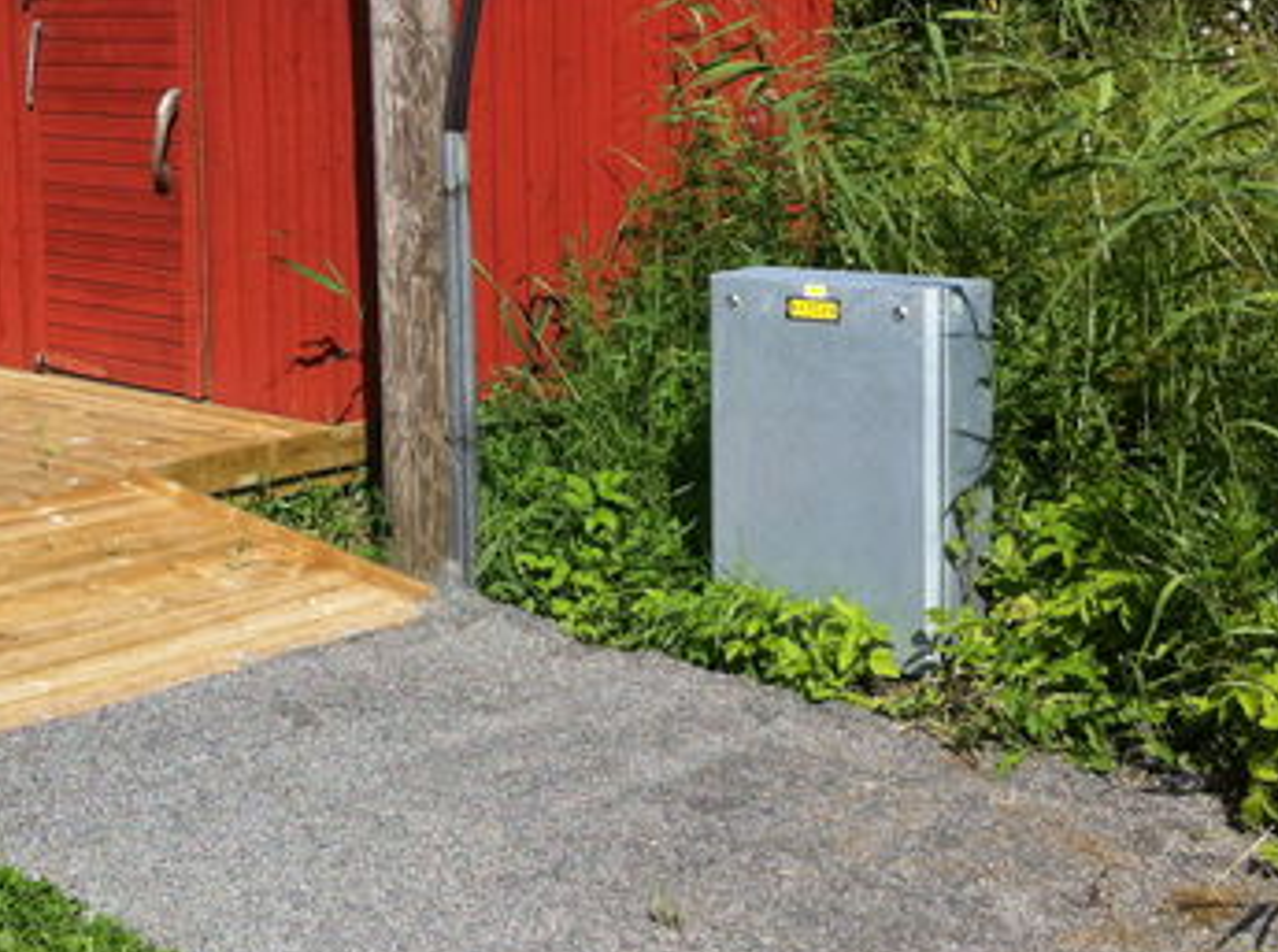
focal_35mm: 65
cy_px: 285
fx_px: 2394
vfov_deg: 22.4
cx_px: 404
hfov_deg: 29.6
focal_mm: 3.85
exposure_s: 1/1488
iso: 80
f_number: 2.8
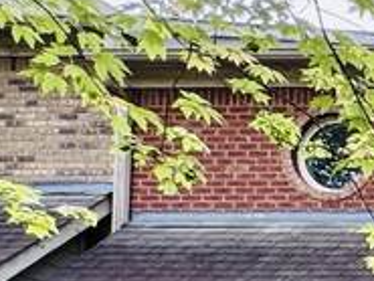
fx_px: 1049
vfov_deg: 13.1
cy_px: 572
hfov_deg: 11.9
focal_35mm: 97
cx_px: 1084
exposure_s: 1/150
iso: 40
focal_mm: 2.22
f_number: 2.2
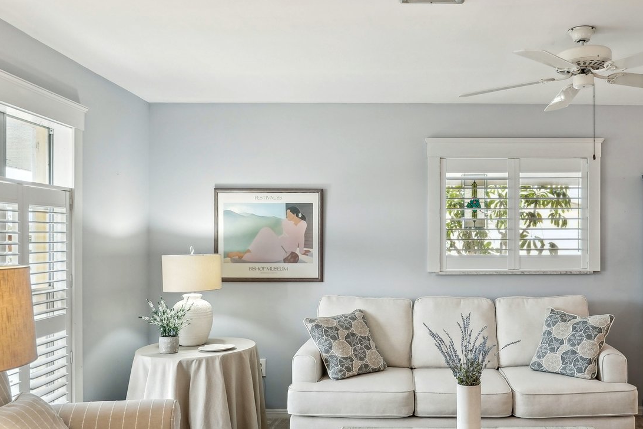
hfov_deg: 60.4
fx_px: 536
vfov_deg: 43.5
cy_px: 239
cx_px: 432
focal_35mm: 30
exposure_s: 1/8
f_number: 8
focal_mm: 16
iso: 400
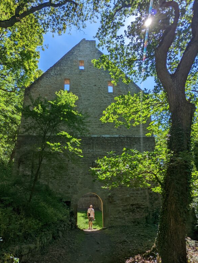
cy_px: 148
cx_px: 90
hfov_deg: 63.4
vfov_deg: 78.6
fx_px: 160
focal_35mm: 21
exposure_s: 1/1120
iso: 44
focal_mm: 2.35
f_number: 2.2
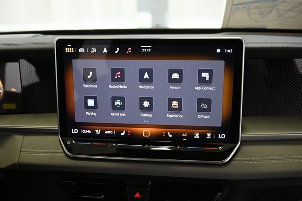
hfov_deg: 54.5
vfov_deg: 37.8
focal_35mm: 35
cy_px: 100
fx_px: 293
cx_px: 151
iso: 640
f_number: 4
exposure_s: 1/30
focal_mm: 35
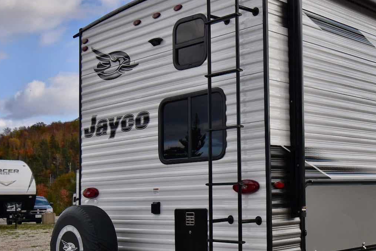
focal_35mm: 53
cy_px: 145
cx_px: 297
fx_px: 554
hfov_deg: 36.3
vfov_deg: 25.5
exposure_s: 1/320
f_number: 9
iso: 200
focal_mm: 20
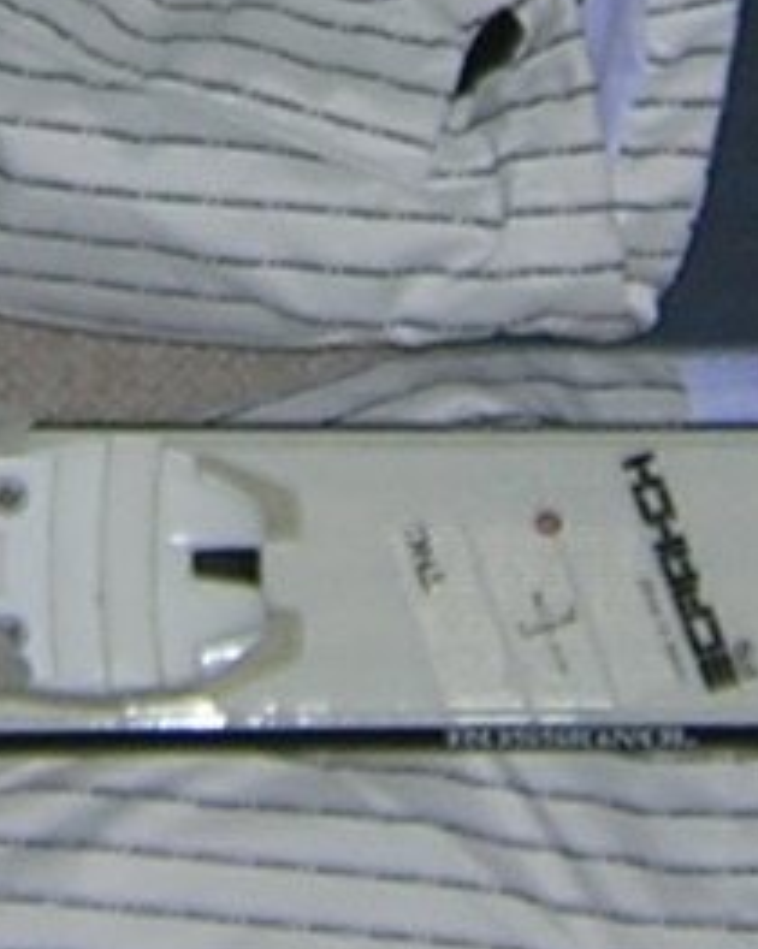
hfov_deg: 7.2
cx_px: 144
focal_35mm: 214
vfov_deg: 8.8
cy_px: -548
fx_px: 6008
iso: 100
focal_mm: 4.7
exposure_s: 1/60.1
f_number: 2.6
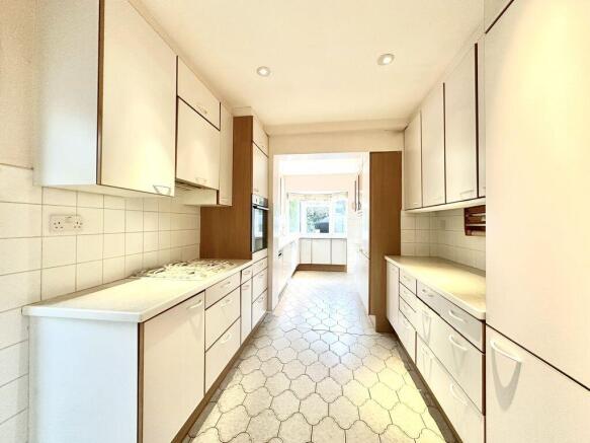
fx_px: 239
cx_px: 295
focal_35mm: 14
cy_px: 222
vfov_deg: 85.7
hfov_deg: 102.1
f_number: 2.2
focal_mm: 2.22
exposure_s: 1/100
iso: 250
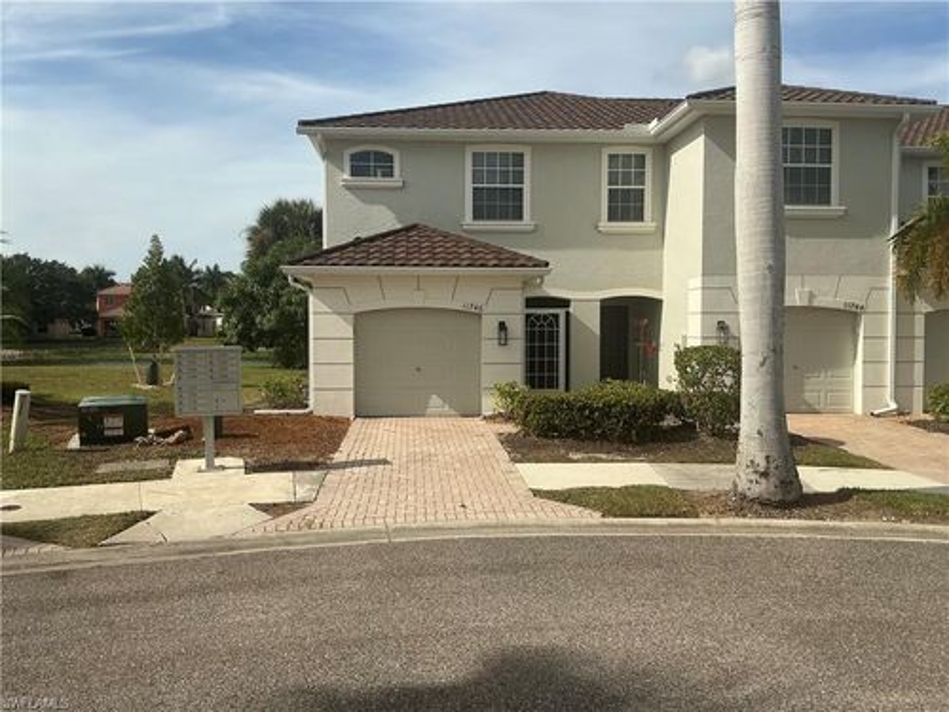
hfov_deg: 63.4
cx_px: 474
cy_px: 356
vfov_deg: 49.7
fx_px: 768
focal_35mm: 28
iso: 25
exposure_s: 1/2959
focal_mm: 3
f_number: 1.8
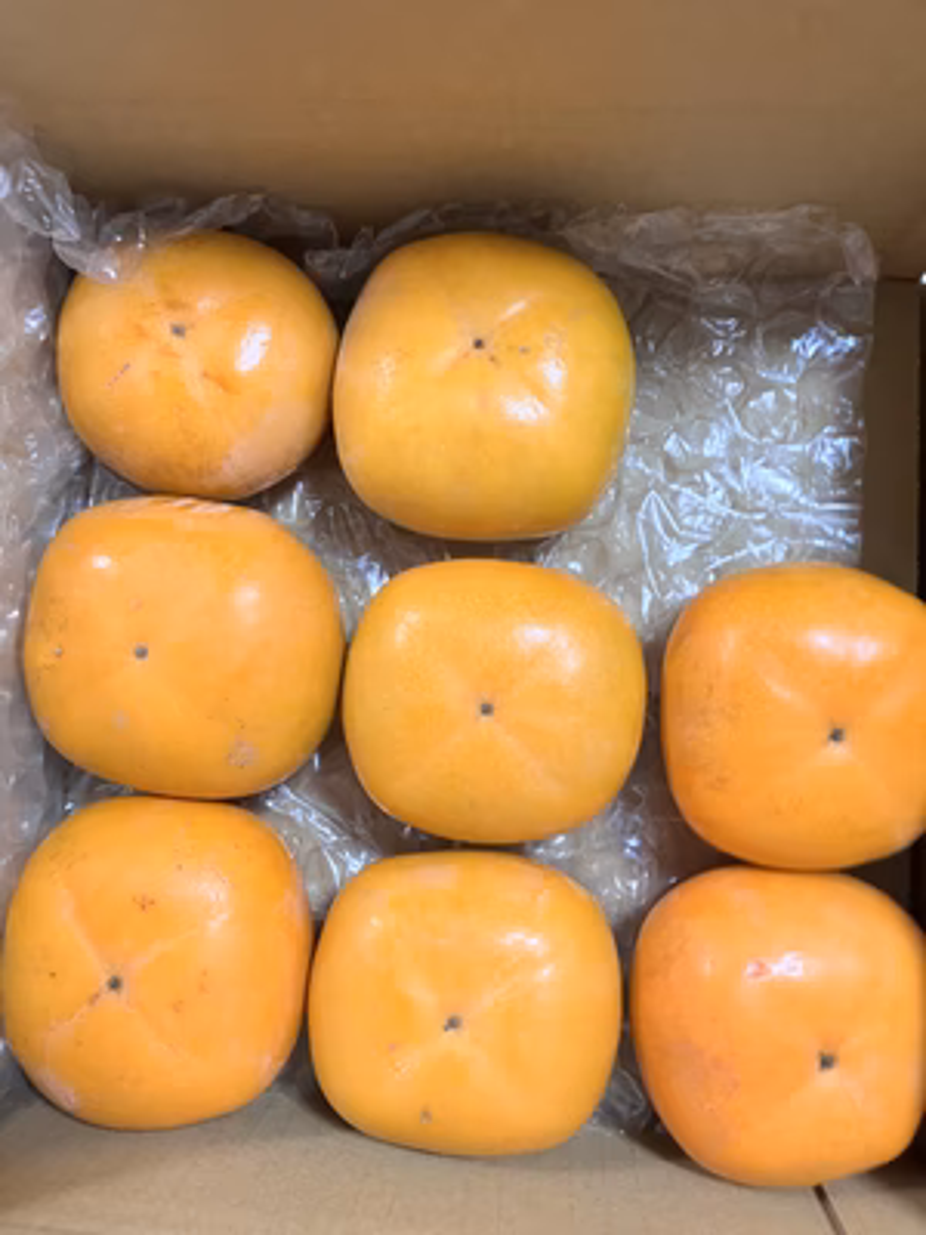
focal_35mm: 28
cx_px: 463
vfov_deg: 63.4
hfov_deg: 49.7
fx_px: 999
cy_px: 618
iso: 200
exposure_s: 1/60
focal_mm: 3.99
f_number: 1.8
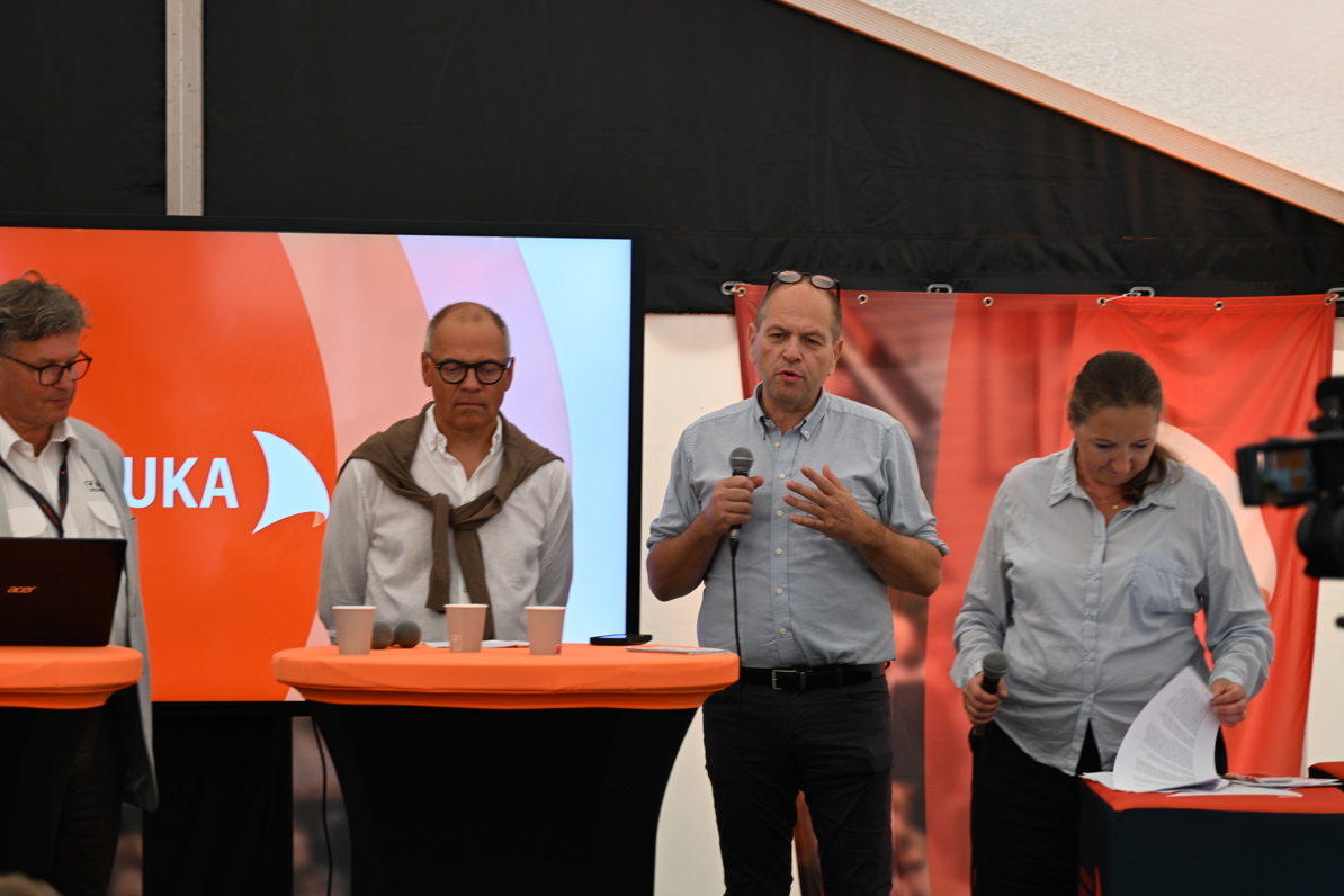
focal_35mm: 95
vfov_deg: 14.4
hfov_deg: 21.4
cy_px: 365
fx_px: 3546
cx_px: 770
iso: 125
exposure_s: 1/80
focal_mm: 70
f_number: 4
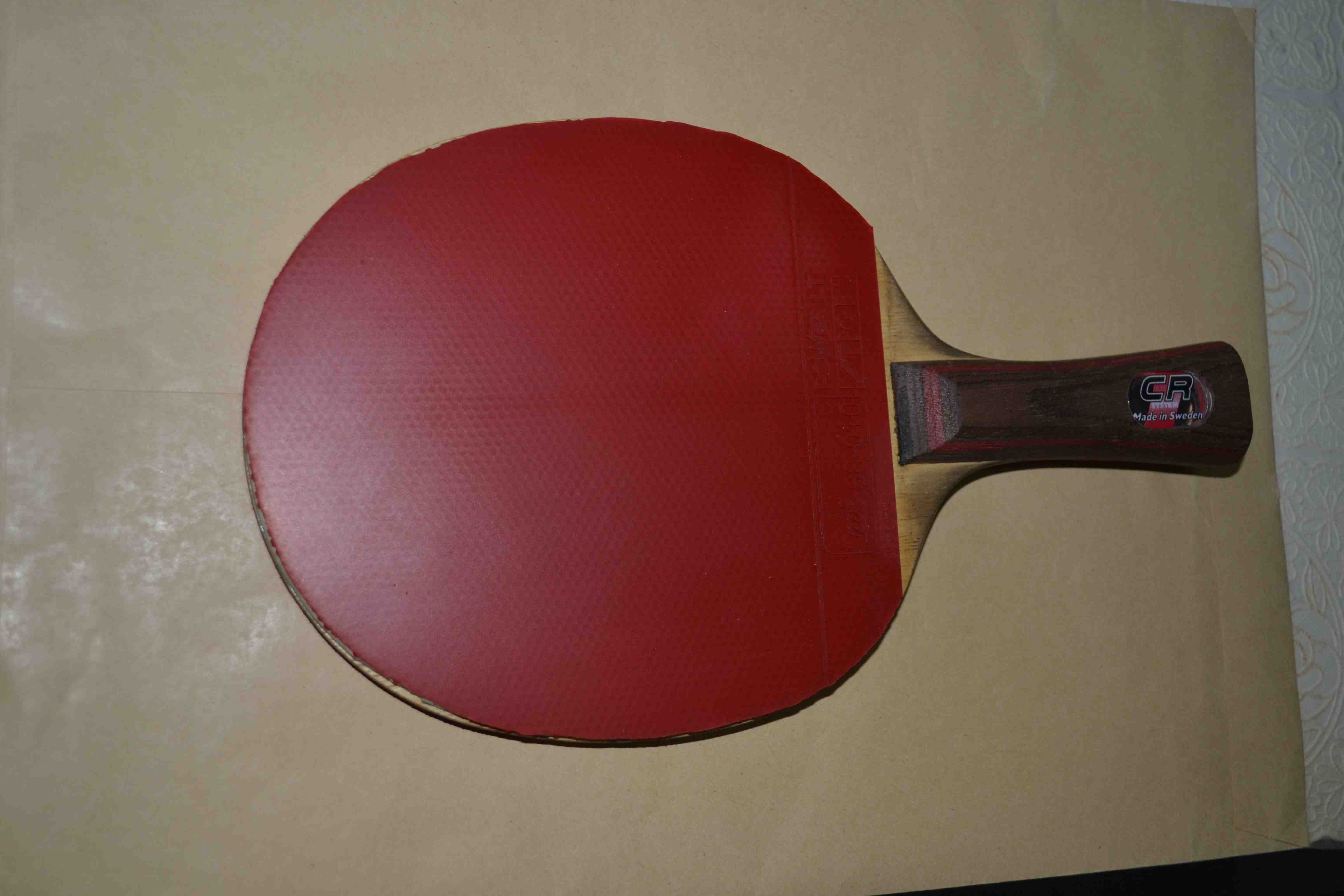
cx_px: 672
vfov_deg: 36.9
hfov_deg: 53.1
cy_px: 448
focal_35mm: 36
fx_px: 1344
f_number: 4
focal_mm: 24
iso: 280
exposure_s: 1/60
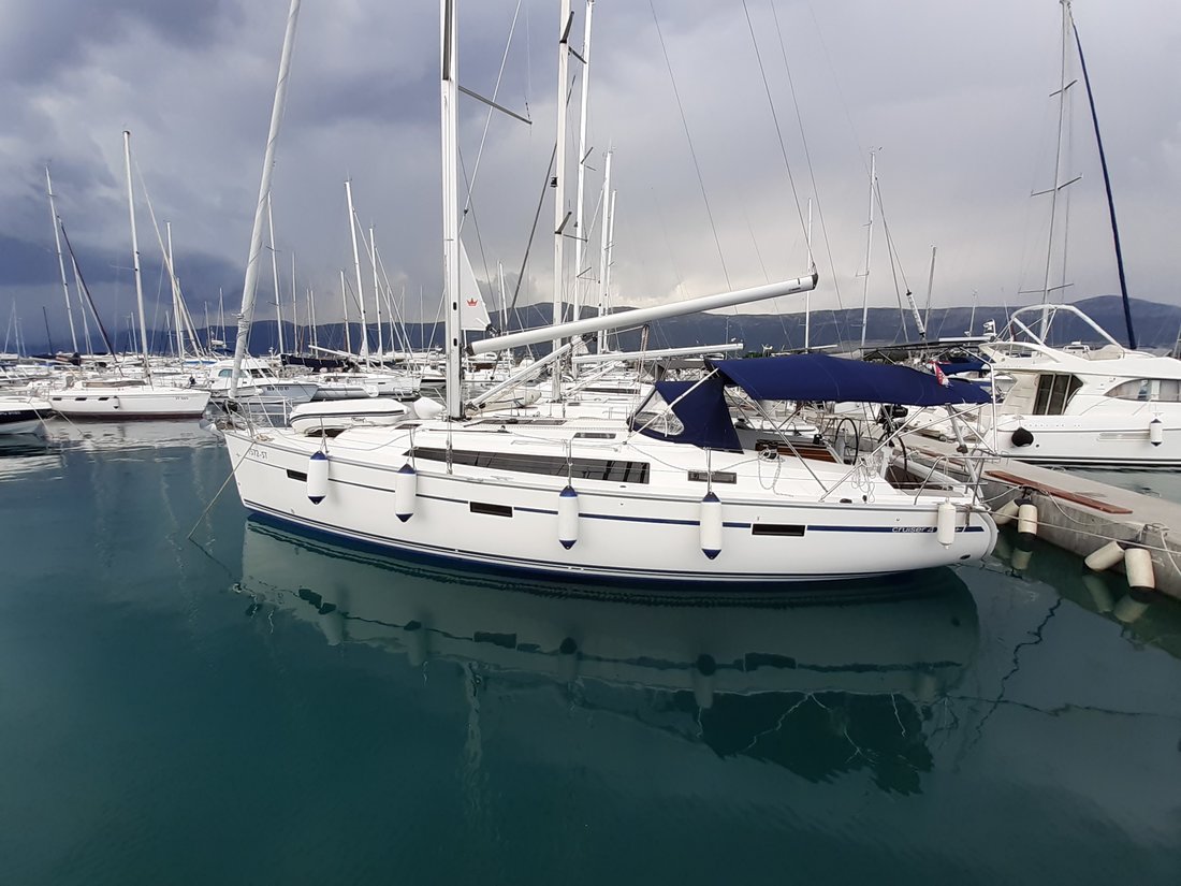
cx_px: 590
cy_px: 443
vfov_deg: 89.9
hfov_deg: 106.2
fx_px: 444
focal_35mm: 13
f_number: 2.2
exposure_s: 1/486
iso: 40
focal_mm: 1.13
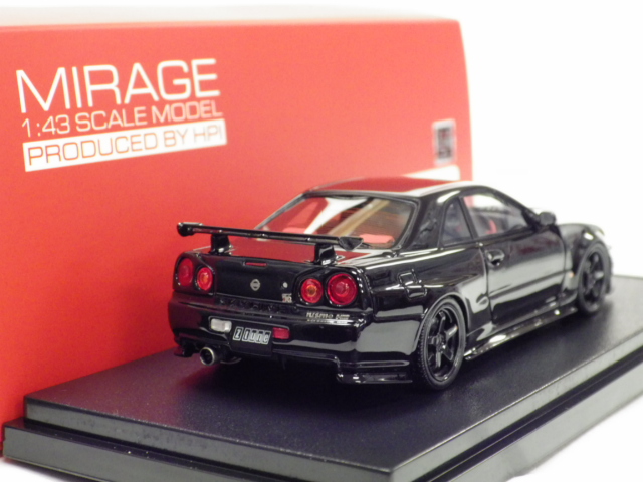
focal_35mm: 71
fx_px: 1319
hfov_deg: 27.4
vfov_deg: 20.7
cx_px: 322
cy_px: 241
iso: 800
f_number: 4.2
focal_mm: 12.8
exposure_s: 1/25
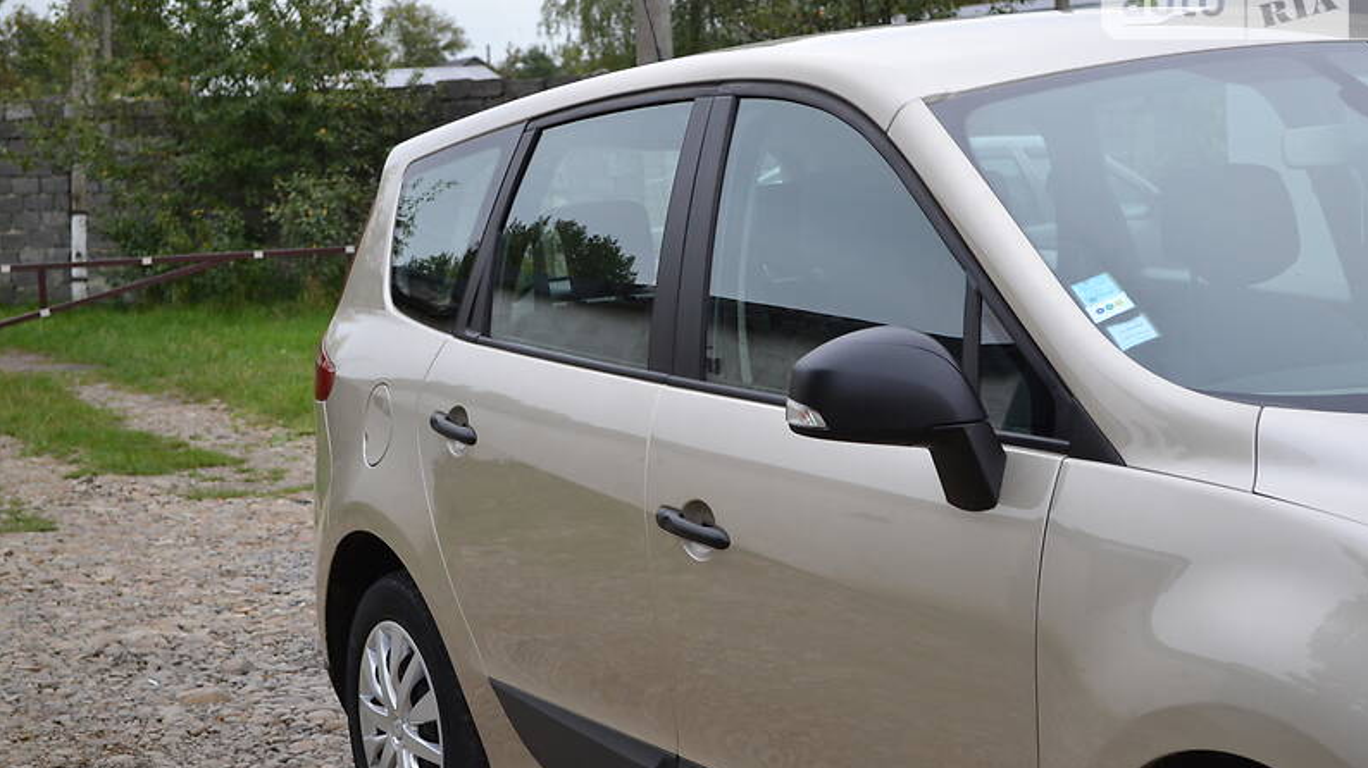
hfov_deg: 27.9
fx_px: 2756
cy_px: 404
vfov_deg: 15.9
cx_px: 686
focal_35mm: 76
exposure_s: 1/125
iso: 400
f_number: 5.6
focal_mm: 48
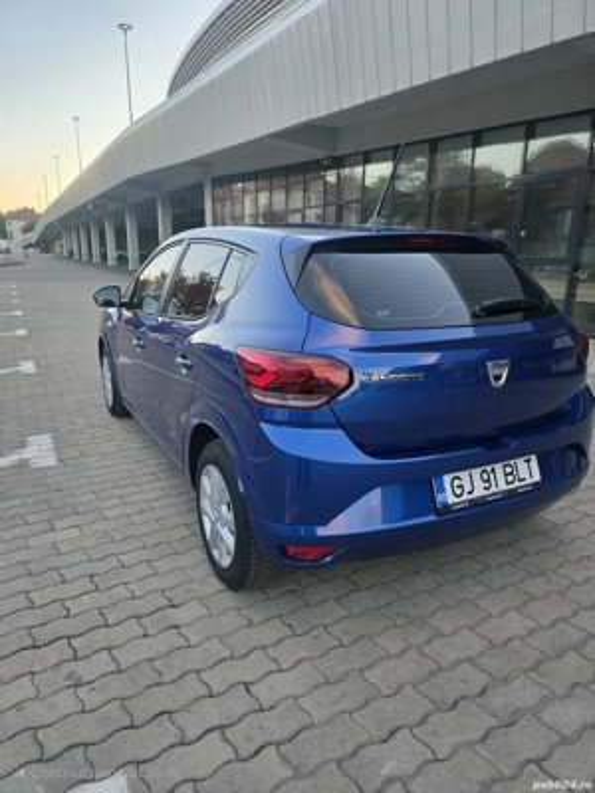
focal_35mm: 23
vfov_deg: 73.9
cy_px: 396
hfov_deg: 58.9
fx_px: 527
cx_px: 298
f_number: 1.7
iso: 160
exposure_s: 1/182
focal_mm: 6.3
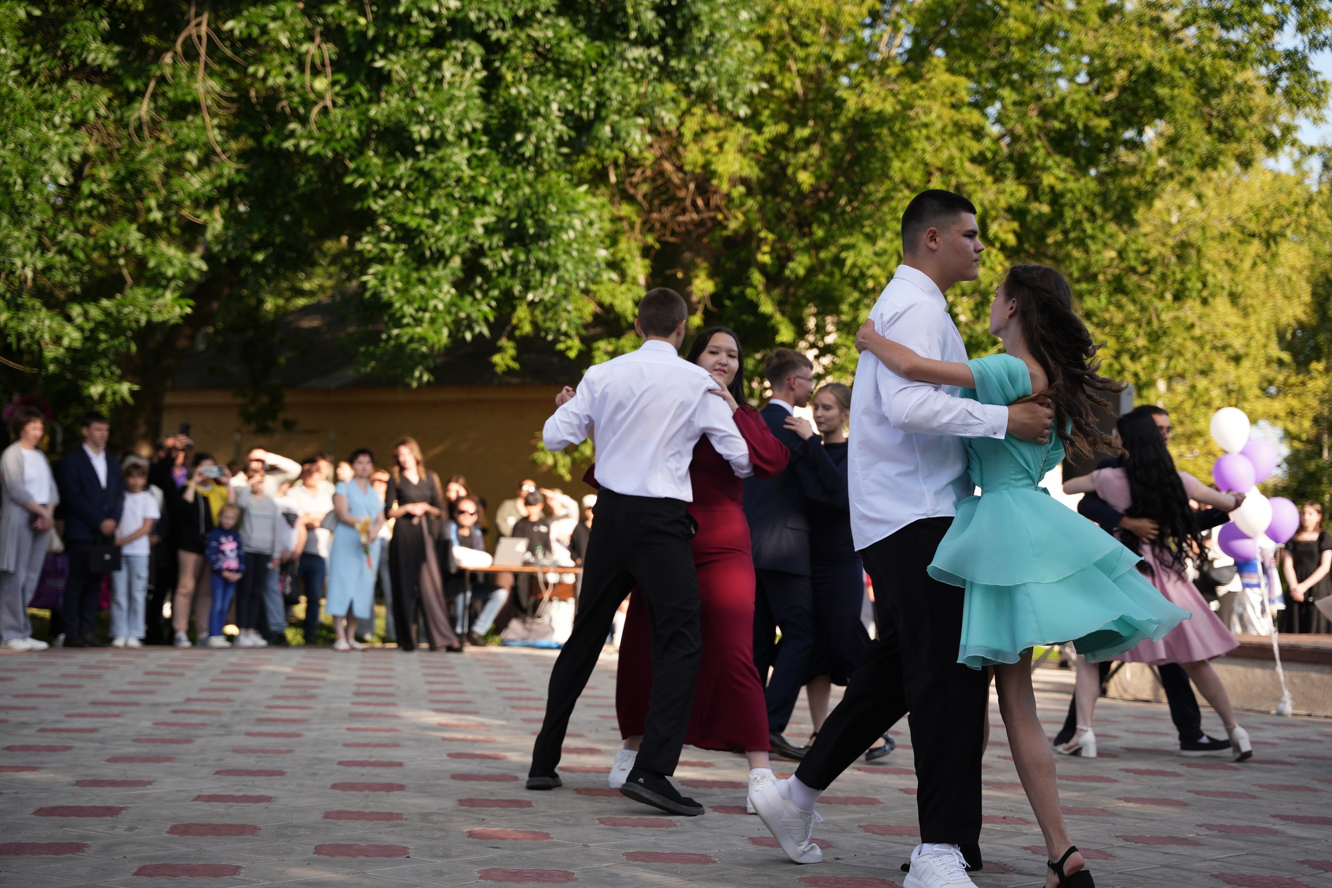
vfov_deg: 22.1
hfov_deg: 32.6
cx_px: 666
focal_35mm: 62
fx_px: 2279
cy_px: 444
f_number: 2.8
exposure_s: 1/500
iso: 160
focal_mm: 61.6
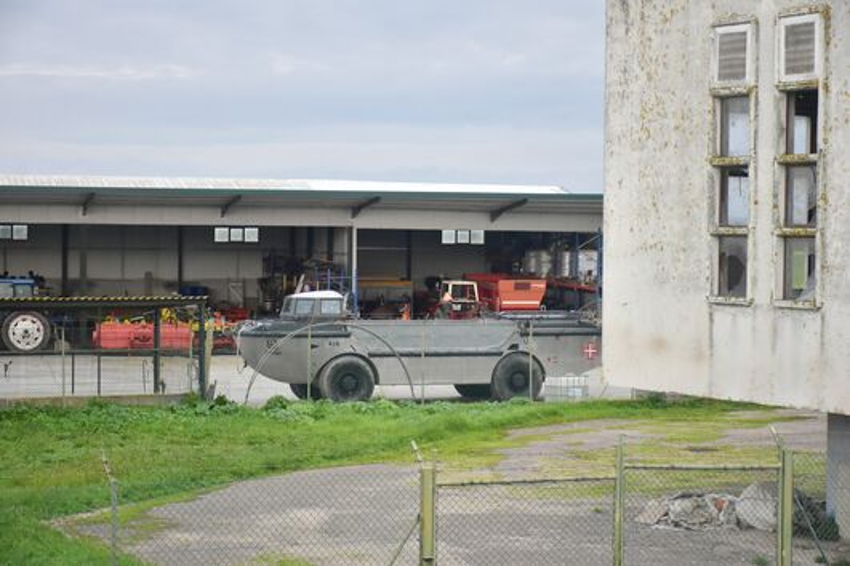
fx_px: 1983
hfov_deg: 24.2
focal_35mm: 84
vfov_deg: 16.3
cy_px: 283
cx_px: 425
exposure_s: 1/1600
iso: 1600
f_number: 4.8
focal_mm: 56
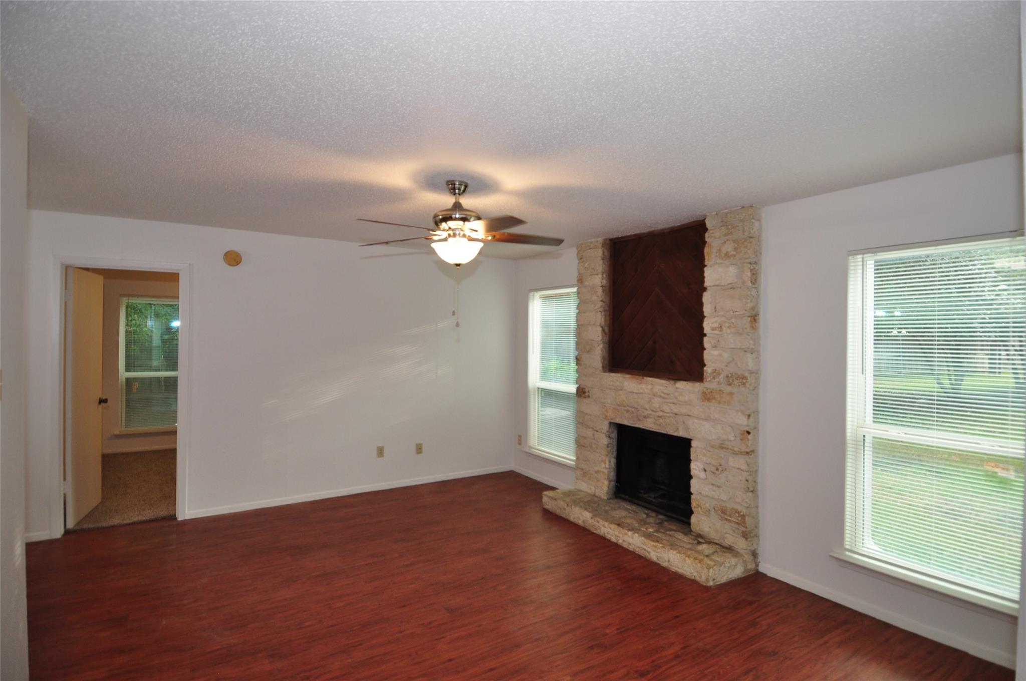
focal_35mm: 18
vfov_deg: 67.2
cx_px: 513
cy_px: 340
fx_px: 512
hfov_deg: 90.1
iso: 400
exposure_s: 1/60
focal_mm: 12
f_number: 4
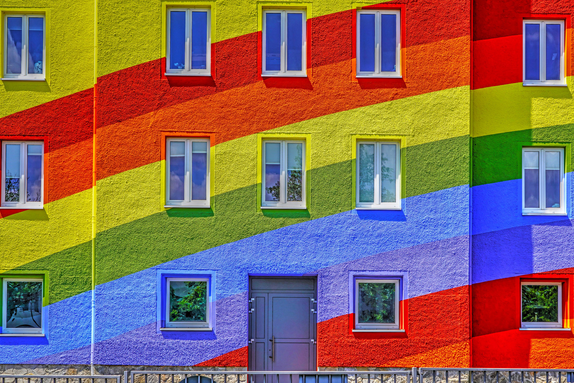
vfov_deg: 22.3
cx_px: 287
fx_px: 973
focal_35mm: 61
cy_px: 192
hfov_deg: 32.9
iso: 100
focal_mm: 61
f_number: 10
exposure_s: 1/200
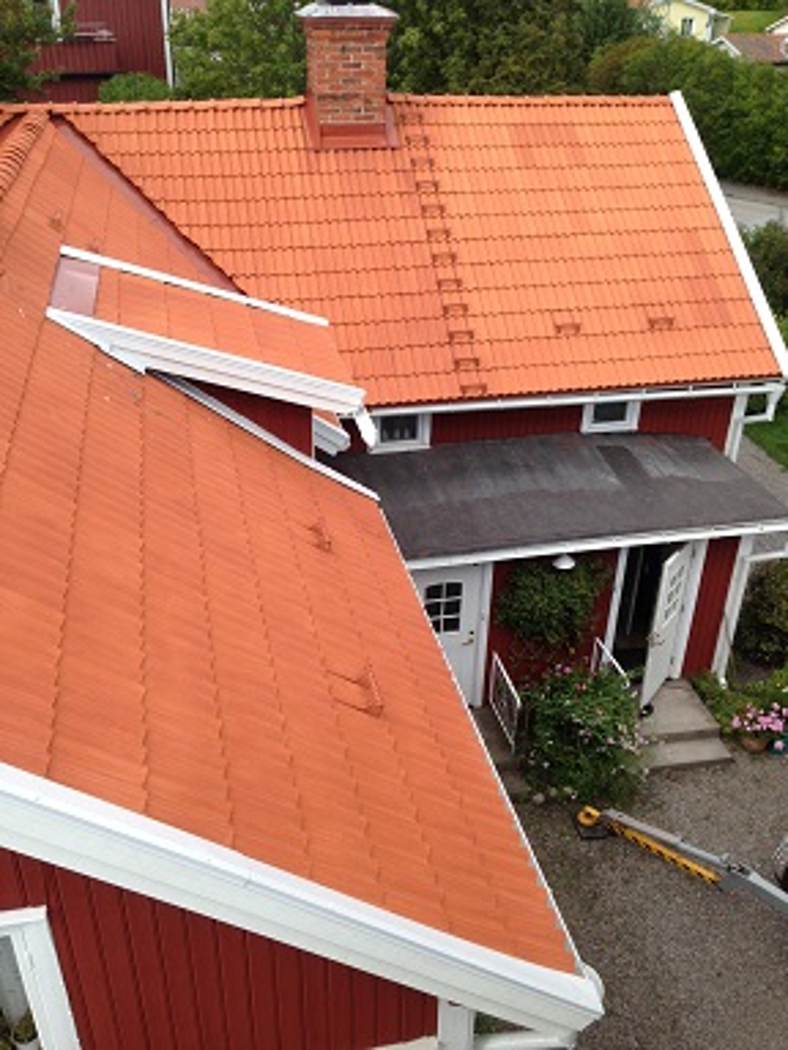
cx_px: 394
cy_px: 525
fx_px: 1002
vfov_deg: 55.4
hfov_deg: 42.9
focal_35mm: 33
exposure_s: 1/407
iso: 50
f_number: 2.4
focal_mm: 4.12
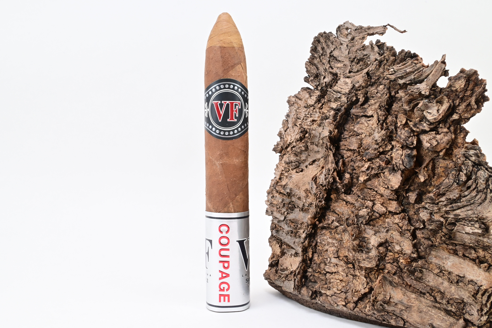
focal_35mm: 37
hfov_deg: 52.2
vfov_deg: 36.2
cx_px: 246
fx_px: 502
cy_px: 164
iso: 500
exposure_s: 1/15
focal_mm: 24.5
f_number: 22
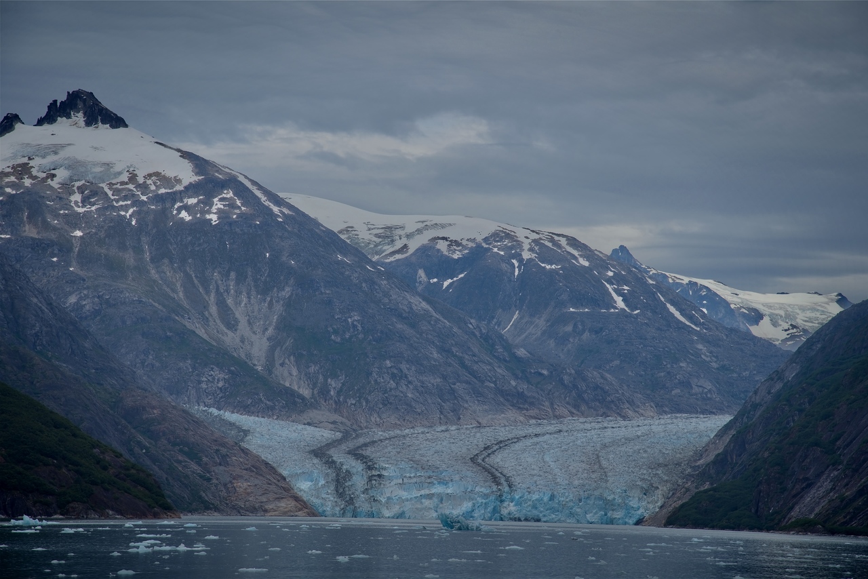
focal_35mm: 120
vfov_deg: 11.4
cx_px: 434
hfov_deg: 17.1
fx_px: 2894
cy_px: 290
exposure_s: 1/320
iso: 100
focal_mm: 120
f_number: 9
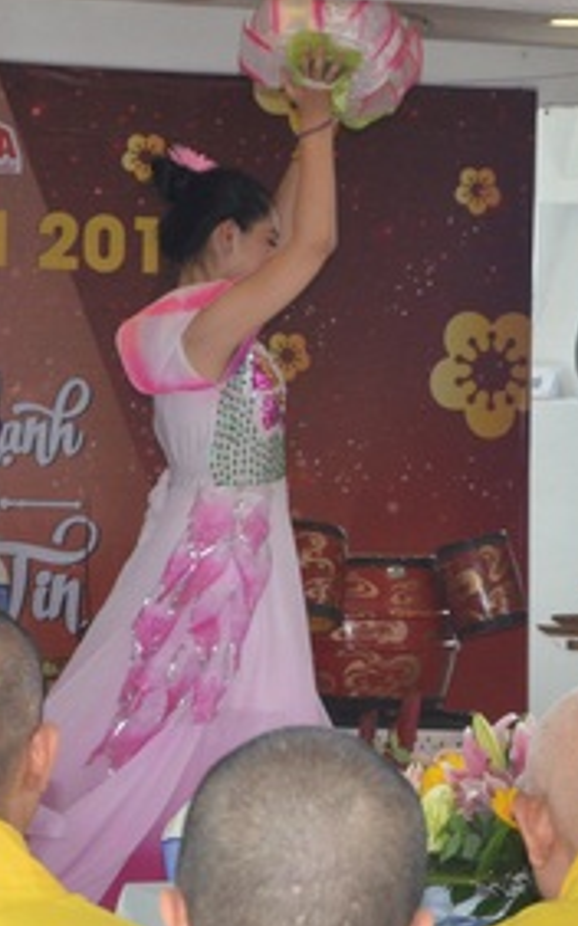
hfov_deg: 7.2
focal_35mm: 183
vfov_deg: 11.4
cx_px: 328
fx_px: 4617
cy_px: 340
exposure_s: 1/250
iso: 1000
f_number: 9
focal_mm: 52
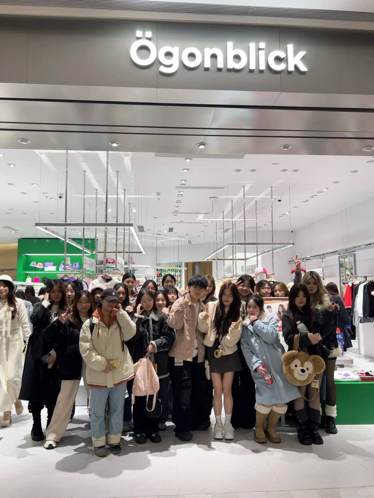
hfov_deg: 51.4
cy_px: 249
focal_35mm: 27
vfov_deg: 65.3
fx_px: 389
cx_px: 187
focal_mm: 5.7
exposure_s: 1/100
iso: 50
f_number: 1.5
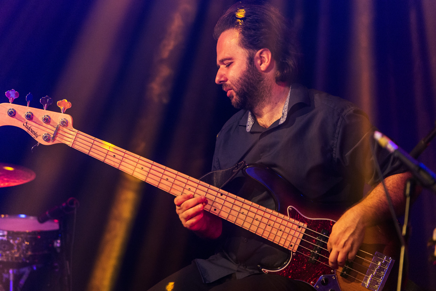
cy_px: 146
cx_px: 218
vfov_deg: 8.3
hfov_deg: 12.5
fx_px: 1997
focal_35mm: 165
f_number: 3.5
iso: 3200
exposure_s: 1/80
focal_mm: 165
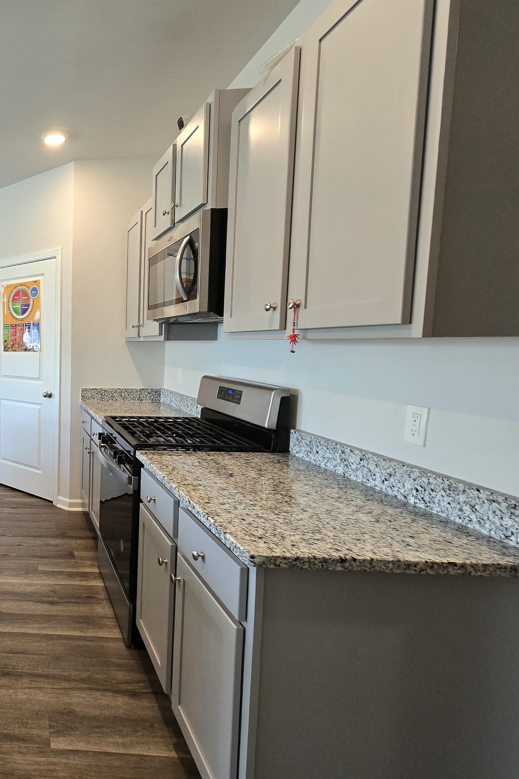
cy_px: 391
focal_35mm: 19
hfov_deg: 49.5
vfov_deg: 86.9
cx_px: -24
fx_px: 411
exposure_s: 1/60
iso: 200
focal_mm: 2.2
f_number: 2.2
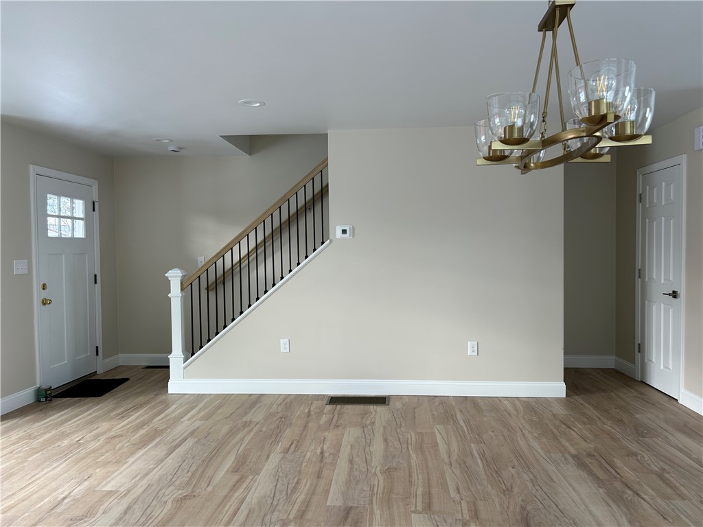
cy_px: 264
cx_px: 352
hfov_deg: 67.3
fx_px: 528
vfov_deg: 53.1
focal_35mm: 26
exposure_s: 1/121
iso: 40
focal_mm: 5.7
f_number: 1.5
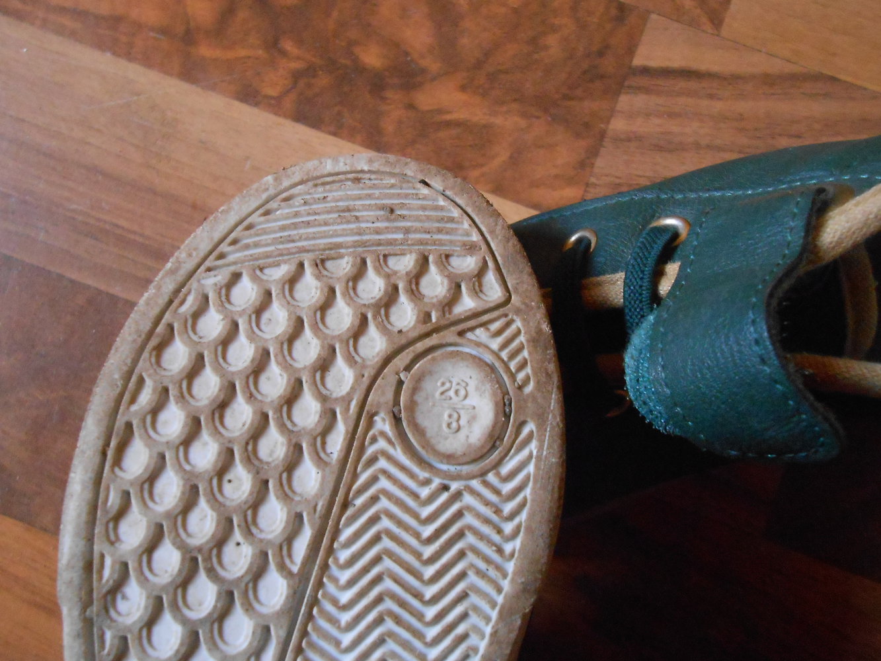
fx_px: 764
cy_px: 330
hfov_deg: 60.0
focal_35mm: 30
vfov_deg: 46.8
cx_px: 440
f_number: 3.8
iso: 800
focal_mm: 5.3
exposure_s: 1/15
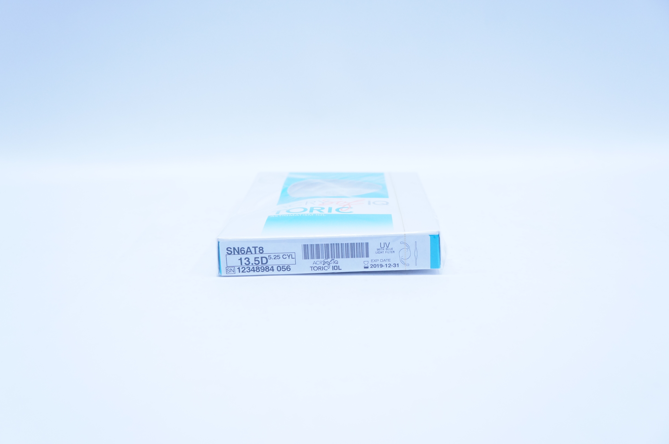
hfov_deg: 49.6
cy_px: 222
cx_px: 334
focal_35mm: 39
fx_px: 724
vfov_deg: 34.1
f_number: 4.5
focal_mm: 26
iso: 800
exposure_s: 1/250
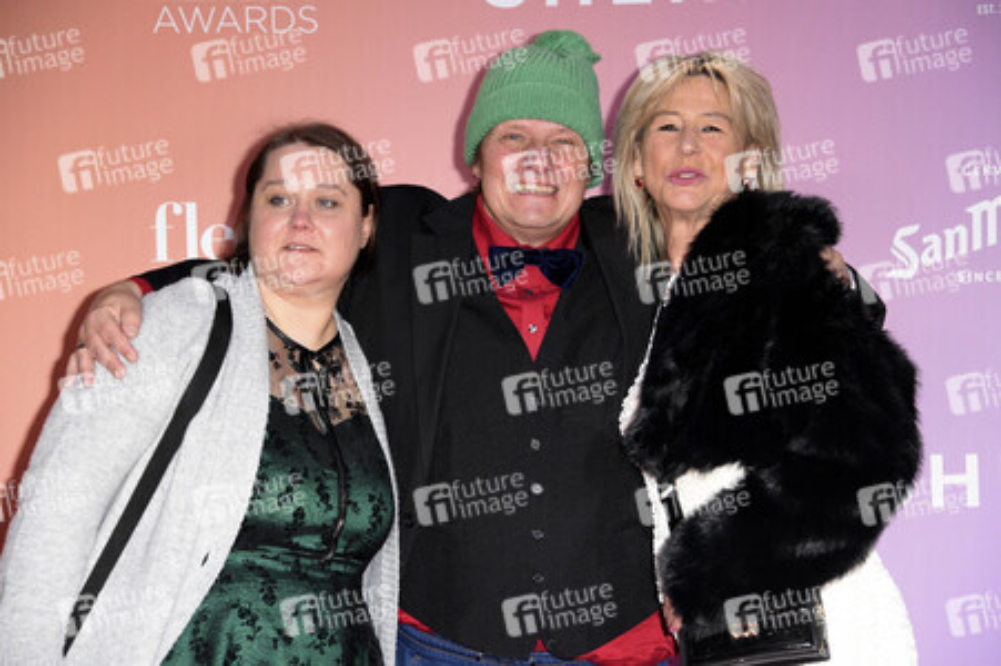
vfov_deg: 12.2
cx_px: 500
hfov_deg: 18.3
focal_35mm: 112
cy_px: 333
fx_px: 3112
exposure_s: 1/250
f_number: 5.6
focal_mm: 112
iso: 2500
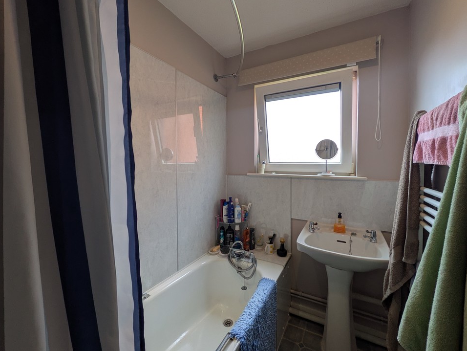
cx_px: 240
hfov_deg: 98.1
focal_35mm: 15
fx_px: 202
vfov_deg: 81.7
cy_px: 167
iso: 99
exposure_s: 1/148
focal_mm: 1.83
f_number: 2.2
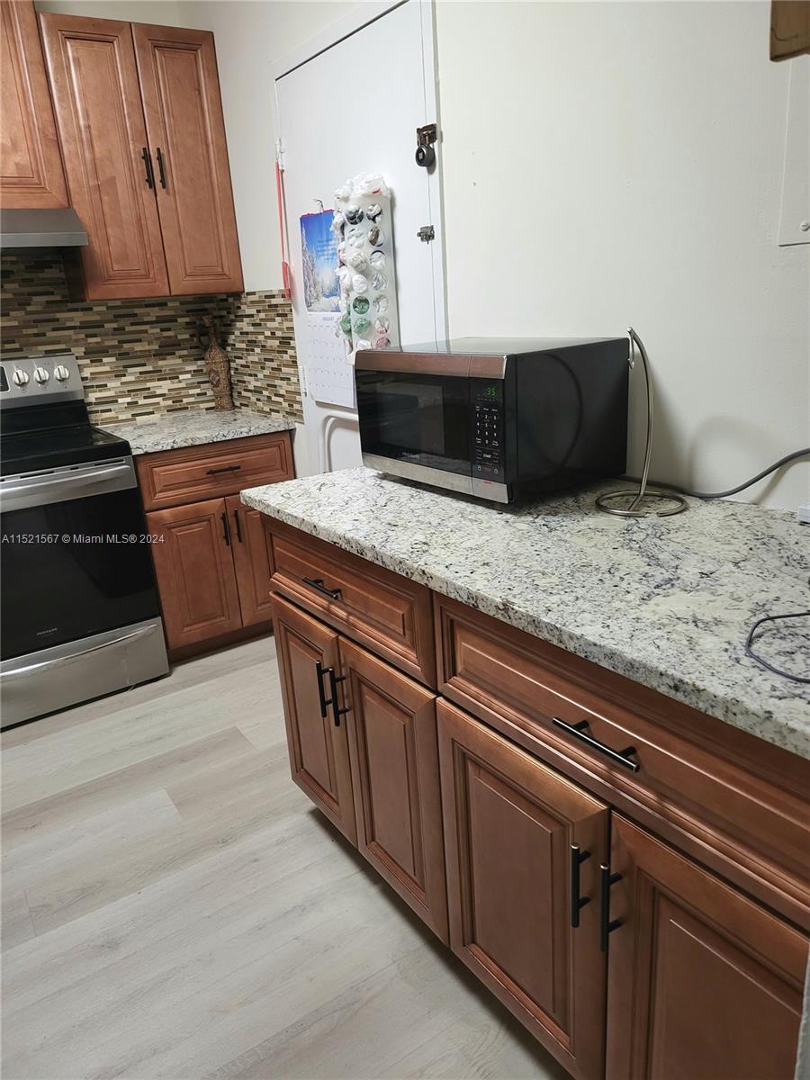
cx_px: 405
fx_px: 749
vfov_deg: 71.6
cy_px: 540
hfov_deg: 56.8
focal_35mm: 24
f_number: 1.8
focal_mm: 5
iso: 250
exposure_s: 1/40
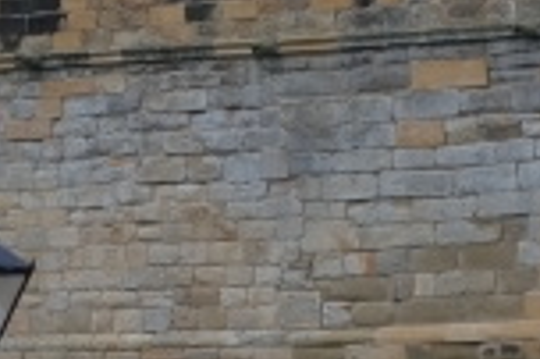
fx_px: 4180
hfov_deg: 7.4
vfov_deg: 4.9
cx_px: 394
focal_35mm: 279
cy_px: 204
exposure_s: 1/150
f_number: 3.6
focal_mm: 35
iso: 200
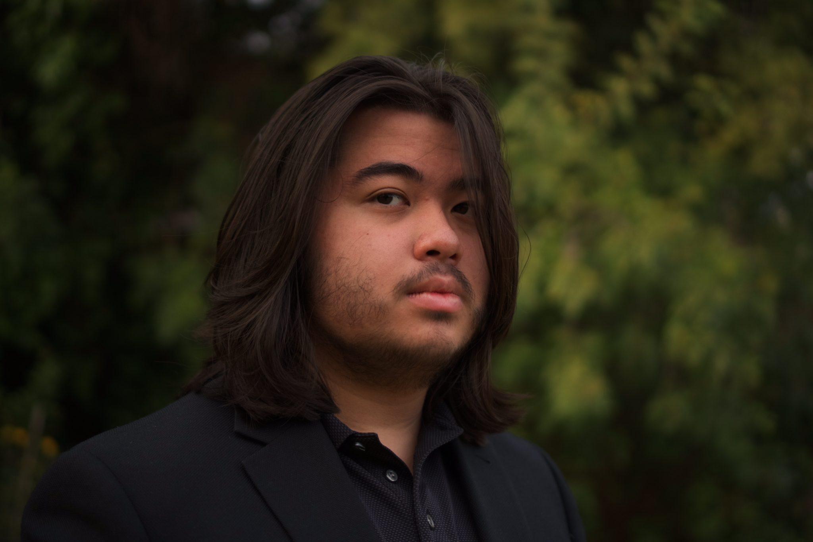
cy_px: 271
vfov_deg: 25.7
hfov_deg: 37.9
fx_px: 1185
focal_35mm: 52
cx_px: 406
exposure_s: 1/1000
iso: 1000
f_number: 1.8
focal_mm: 35
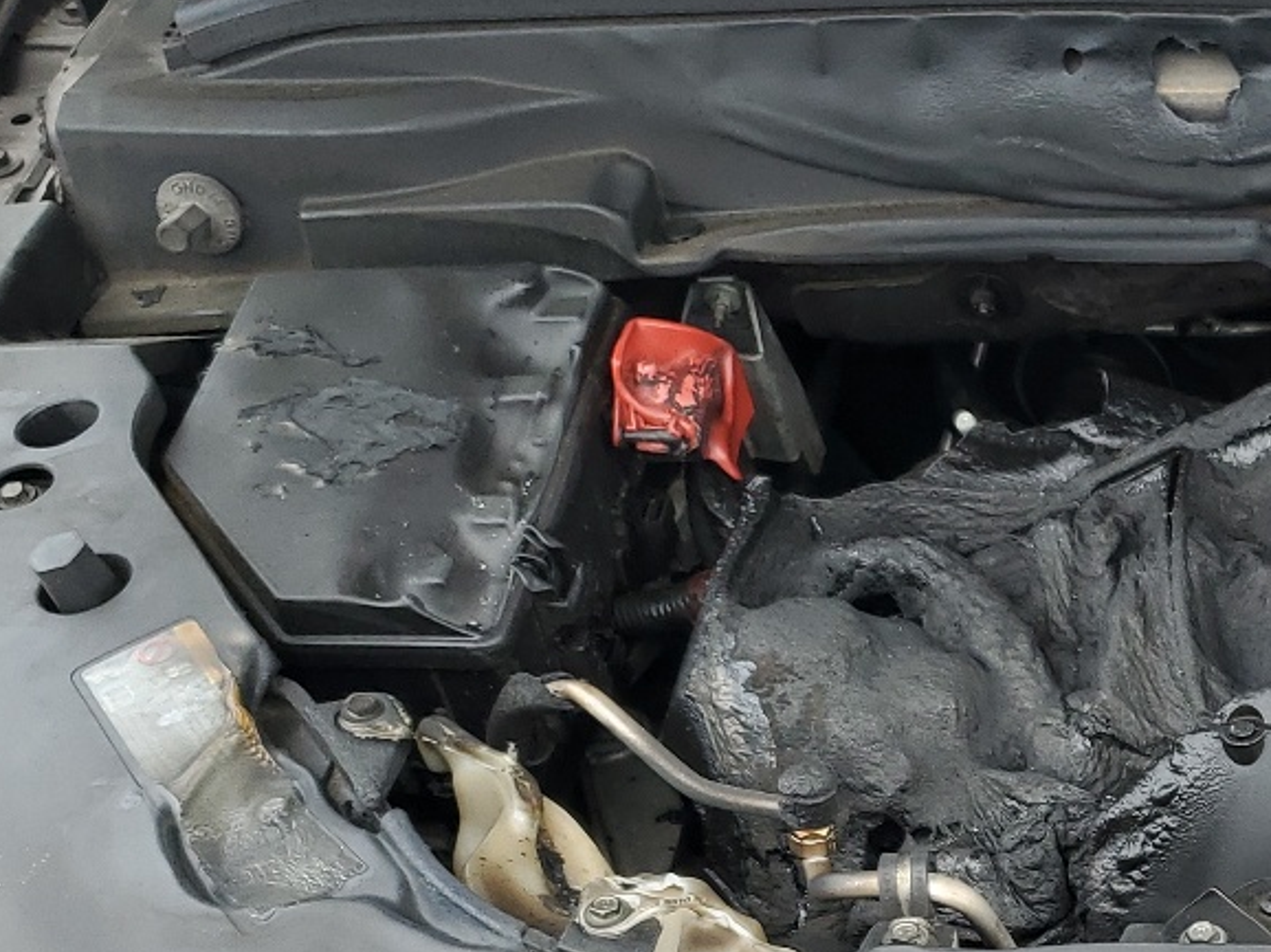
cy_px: 1018
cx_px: 1640
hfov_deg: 23.9
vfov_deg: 19.6
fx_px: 2643
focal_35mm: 72
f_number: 1.5
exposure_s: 1/143
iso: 50
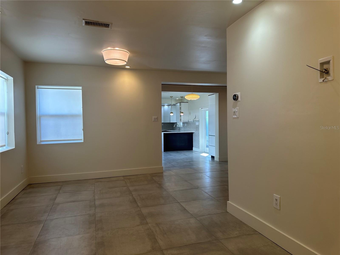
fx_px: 236
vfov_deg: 56.8
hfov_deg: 71.6
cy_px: 128
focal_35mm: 24
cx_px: 170
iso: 100
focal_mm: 6.86
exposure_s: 1/120
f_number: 1.78
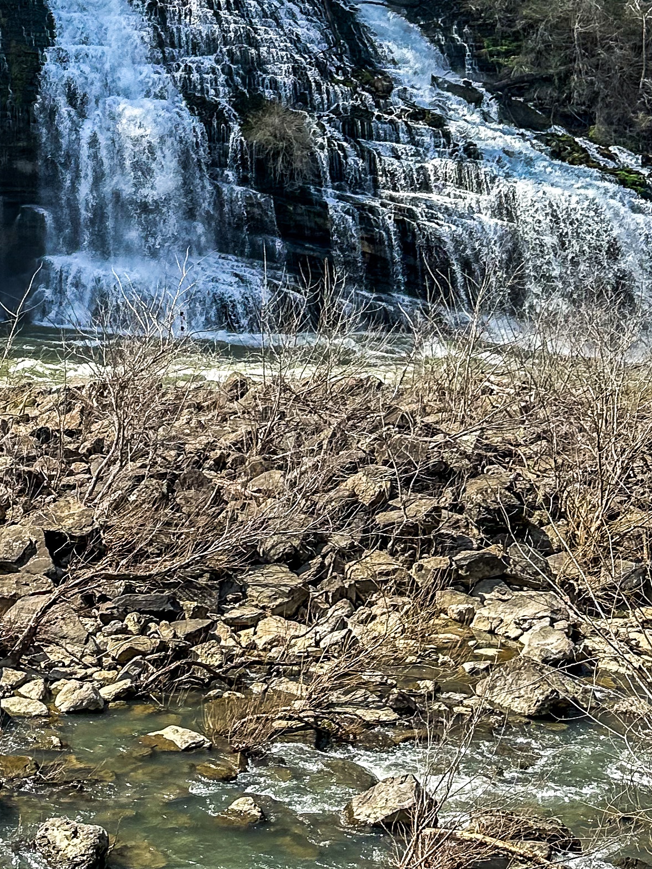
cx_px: -23
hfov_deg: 22.6
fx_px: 1557
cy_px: -62
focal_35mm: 62
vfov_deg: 28.6
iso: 80
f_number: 1.8
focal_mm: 6.86
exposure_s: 1/3000
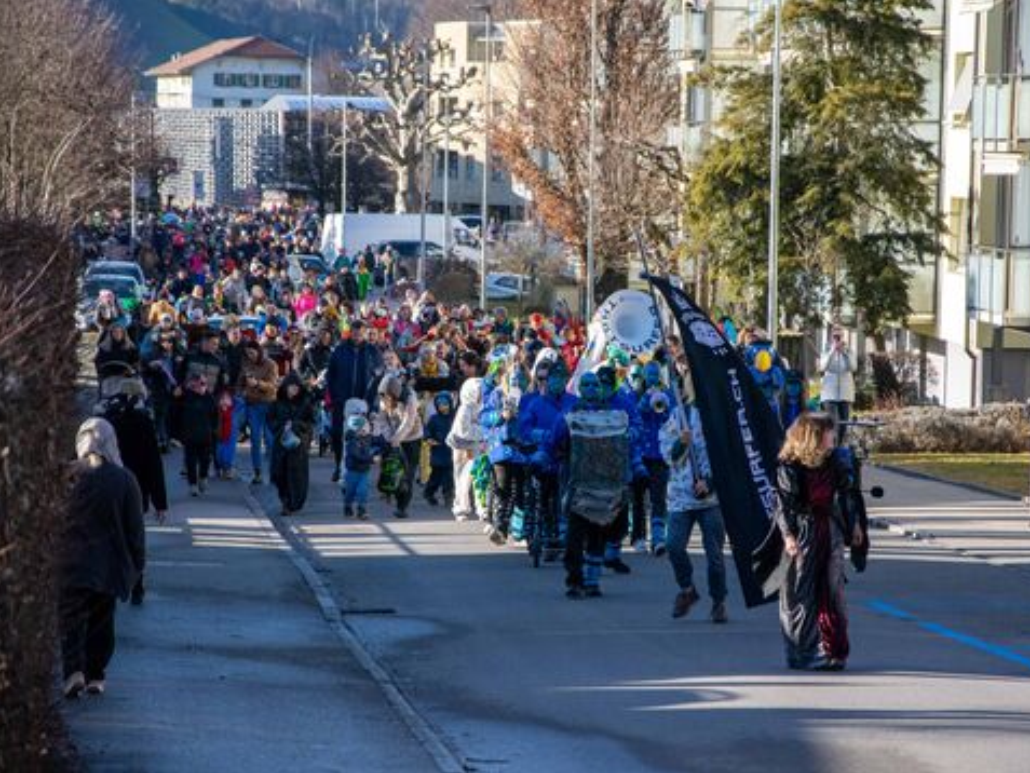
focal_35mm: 172
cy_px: 386
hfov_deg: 11.5
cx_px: 568
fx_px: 5106
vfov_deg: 8.7
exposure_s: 1/1000
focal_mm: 105
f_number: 5.6
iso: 640
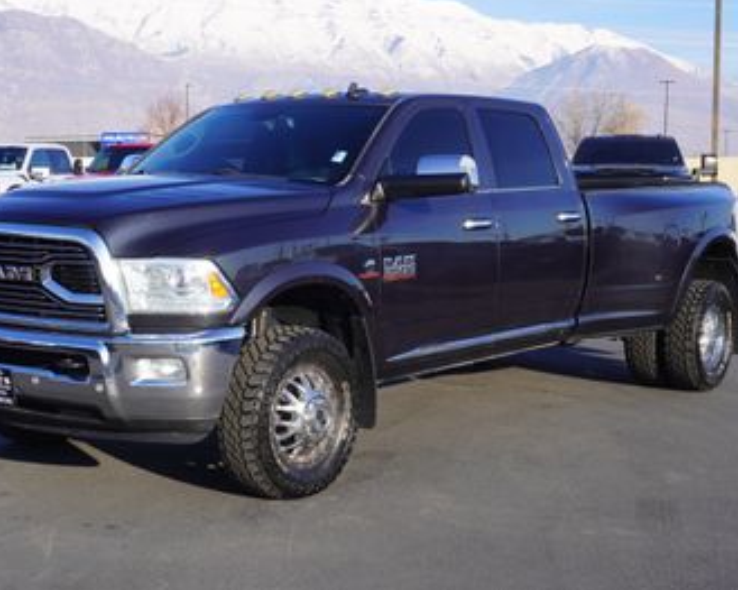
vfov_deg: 26.9
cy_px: 295
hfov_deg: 33.2
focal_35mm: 57
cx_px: 330
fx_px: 1235
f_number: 9
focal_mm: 33
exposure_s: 1/100
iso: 100
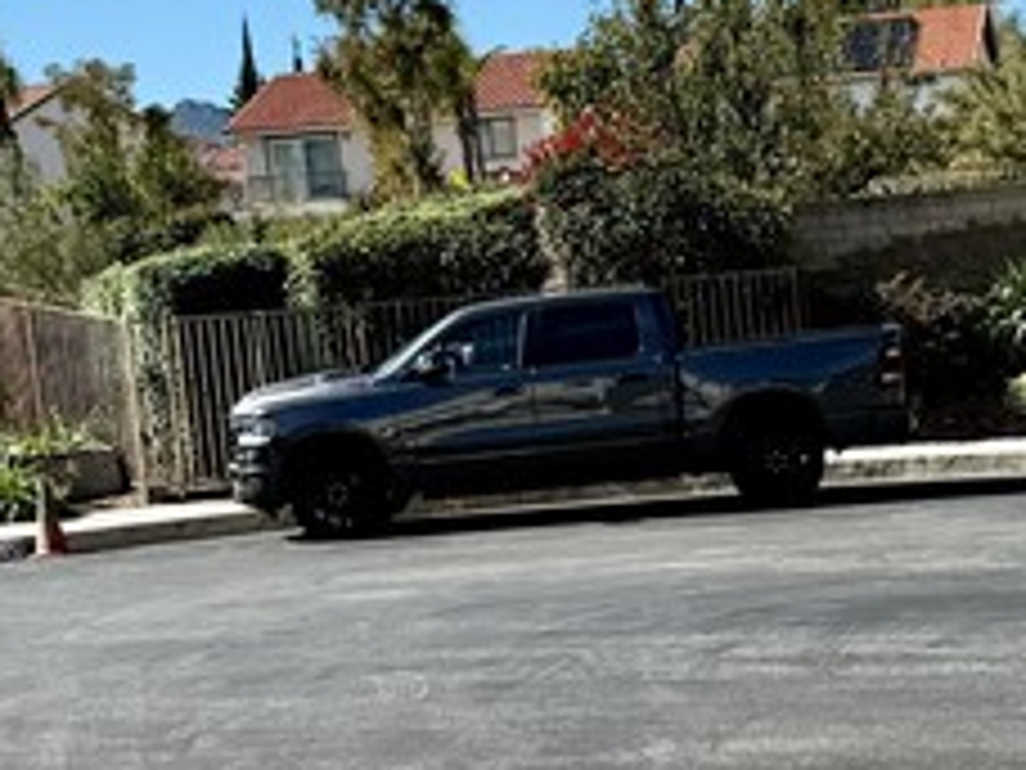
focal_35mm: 108
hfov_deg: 17.9
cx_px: 927
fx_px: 3201
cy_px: 653
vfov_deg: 13.6
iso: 80
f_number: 1.78
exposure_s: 1/4673
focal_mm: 6.76
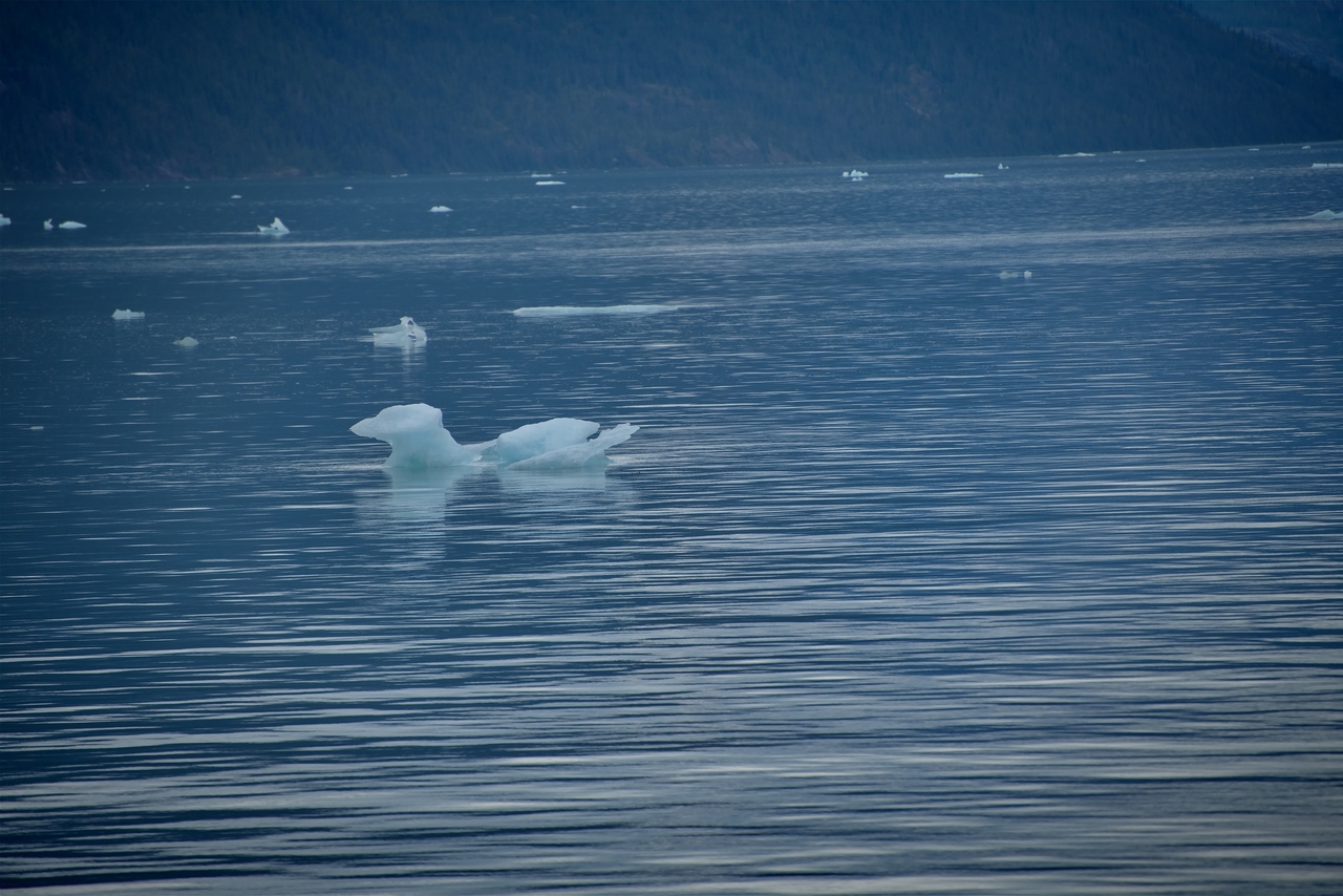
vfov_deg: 4.6
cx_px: 672
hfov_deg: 6.9
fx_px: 11193
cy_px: 448
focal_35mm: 300
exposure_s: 1/640
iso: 160
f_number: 5.6
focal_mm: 300
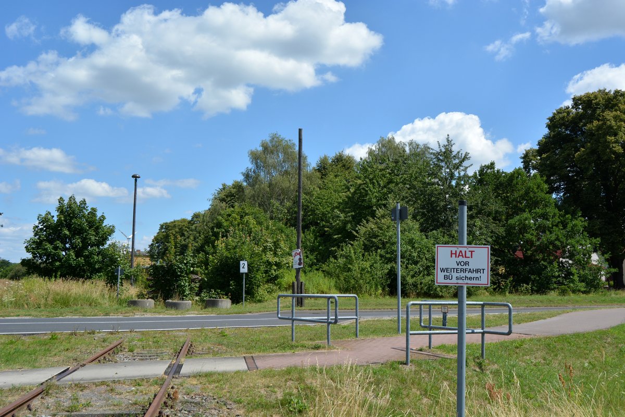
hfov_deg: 49.6
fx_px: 677
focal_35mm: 39
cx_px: 312
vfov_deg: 34.2
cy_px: 208
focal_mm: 26
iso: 200
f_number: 8
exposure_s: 1/640
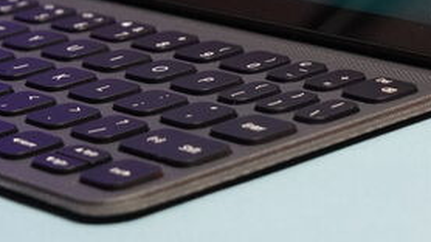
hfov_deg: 11.1
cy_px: -191
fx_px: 2193
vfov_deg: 6.2
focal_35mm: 192
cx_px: 411
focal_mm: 53
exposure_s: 1/160
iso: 8000
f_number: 7.1
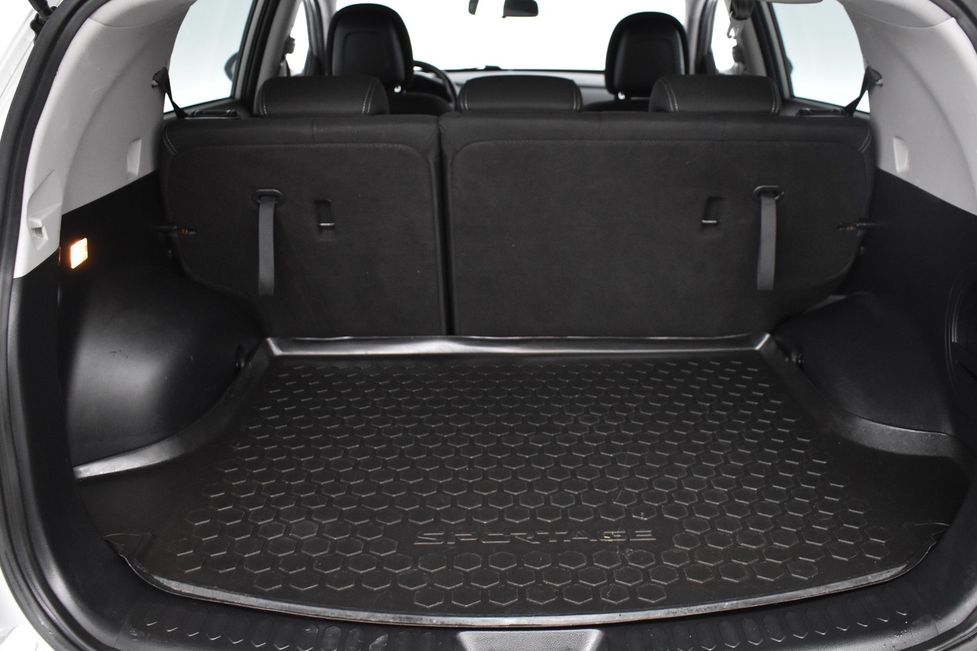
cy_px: 316
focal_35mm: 32
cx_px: 520
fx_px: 868
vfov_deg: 41.1
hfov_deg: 58.7
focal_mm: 18
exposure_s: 1/30
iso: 2200
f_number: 3.5
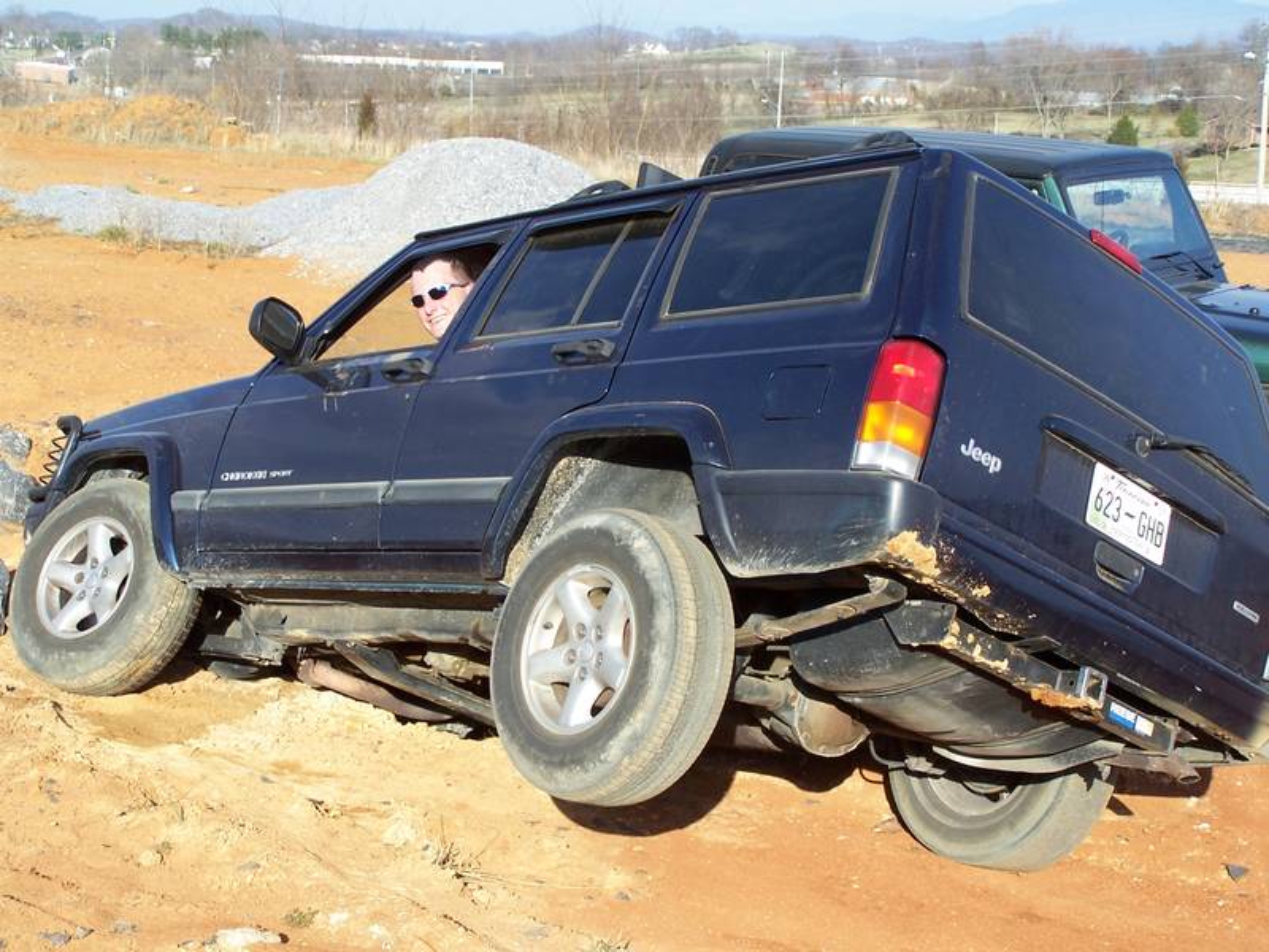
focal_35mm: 67
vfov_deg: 21.9
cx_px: 634
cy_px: 476
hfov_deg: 29.0
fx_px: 2456
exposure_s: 1/750
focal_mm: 11.1
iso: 80
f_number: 3.2
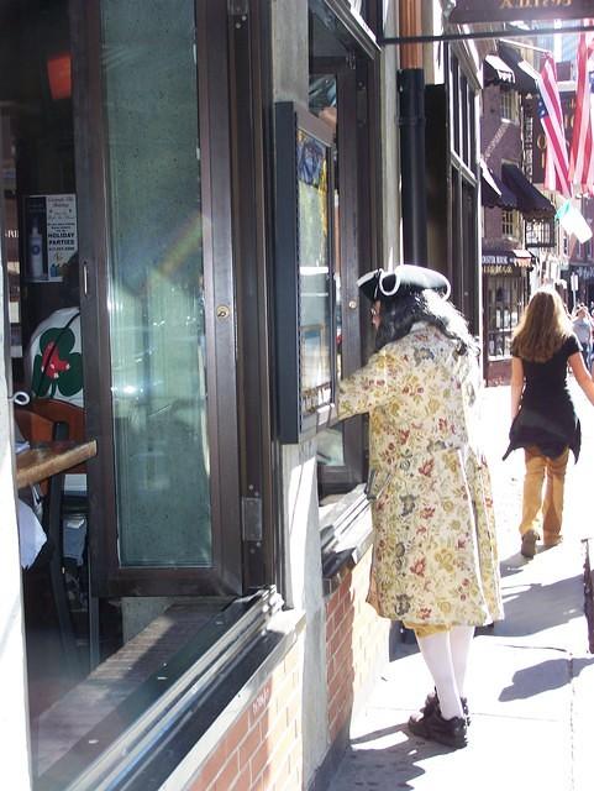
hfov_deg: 24.8
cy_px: 396
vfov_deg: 32.7
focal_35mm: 59
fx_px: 1348
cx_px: 297
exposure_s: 1/160
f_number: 3.1
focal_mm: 9.8
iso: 80
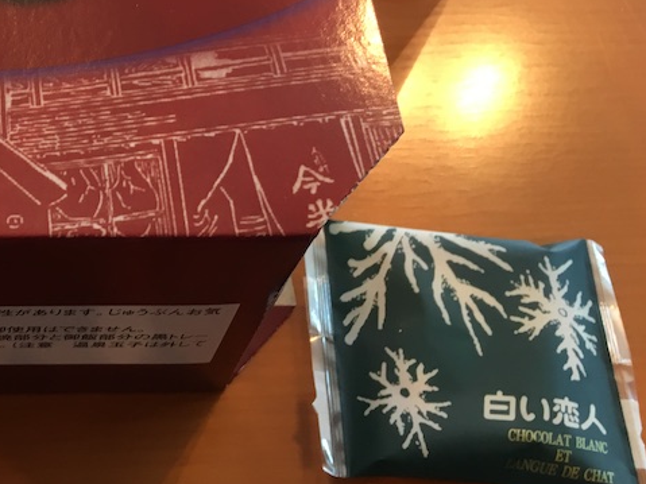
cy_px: 24
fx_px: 1157
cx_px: 3
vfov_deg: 22.9
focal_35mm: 62
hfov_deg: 29.2
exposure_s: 1/30
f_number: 2.2
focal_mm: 4.15
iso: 50
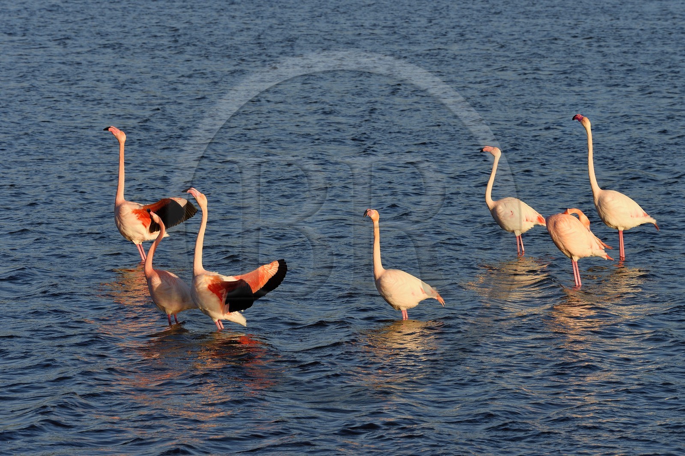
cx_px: 342
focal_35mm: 200
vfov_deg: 6.9
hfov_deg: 10.3
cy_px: 228
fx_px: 3805
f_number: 13
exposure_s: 1/400
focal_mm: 200
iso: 400
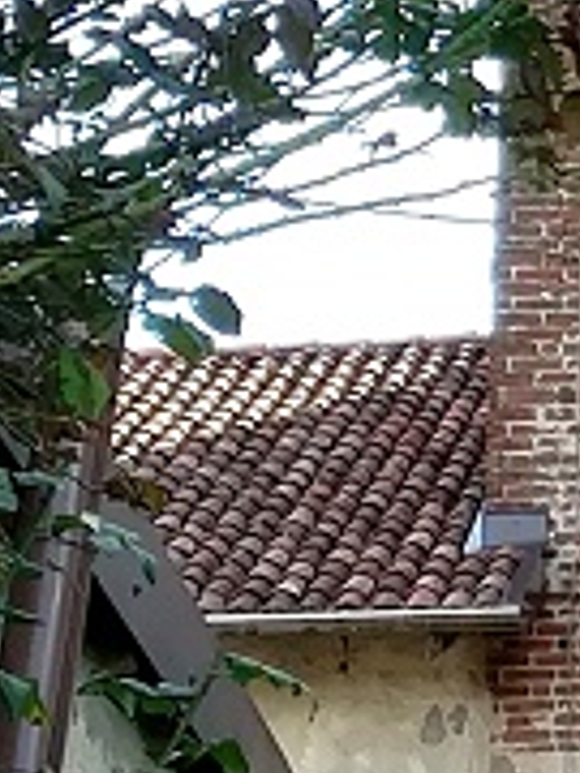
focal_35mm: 210
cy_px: 210
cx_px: 1297
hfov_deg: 6.8
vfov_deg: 9.4
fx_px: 4691
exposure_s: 1/261
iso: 50
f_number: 2.2
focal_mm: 3.83
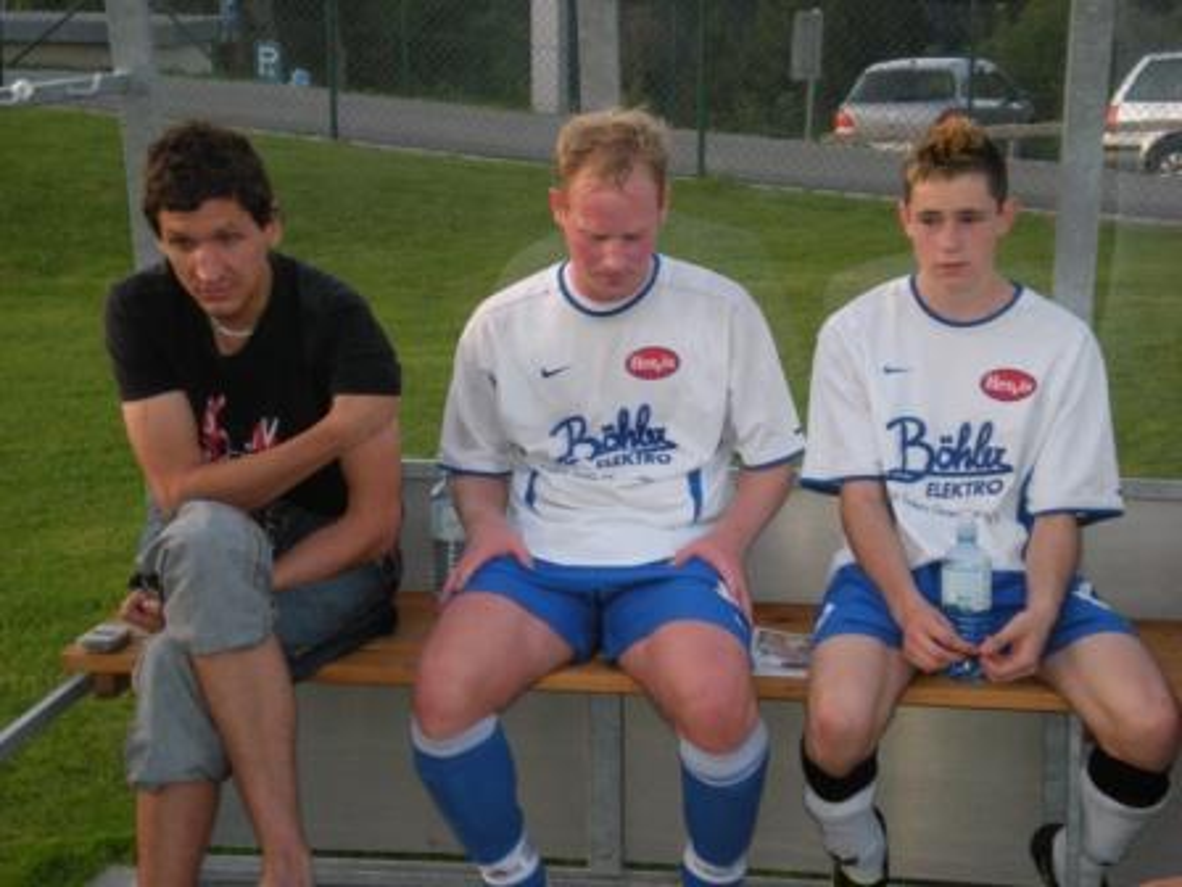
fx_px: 2527
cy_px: 444
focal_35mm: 74
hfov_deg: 26.3
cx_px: 591
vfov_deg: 19.9
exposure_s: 1/60
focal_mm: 12.3
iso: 207
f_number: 4.6
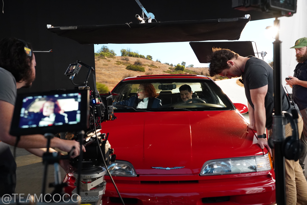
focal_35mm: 37
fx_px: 316
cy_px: 102
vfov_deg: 35.9
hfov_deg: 51.9
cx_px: 154
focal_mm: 37
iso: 4000
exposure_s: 1/125
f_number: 5
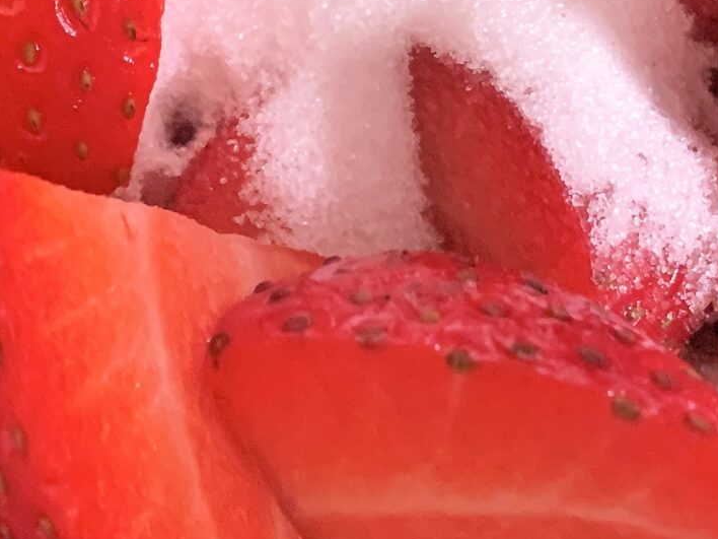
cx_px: 274
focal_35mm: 94
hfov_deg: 20.8
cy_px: -64
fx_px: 1950
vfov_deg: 15.3
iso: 400
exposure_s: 1/40
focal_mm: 4.25
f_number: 1.8
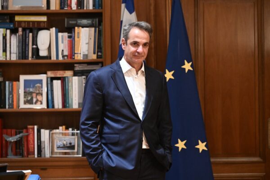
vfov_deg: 10.2
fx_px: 1012
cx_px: 135
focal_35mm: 135
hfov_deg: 15.2
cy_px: 90
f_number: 3.5
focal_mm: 135
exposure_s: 1/200
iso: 6400
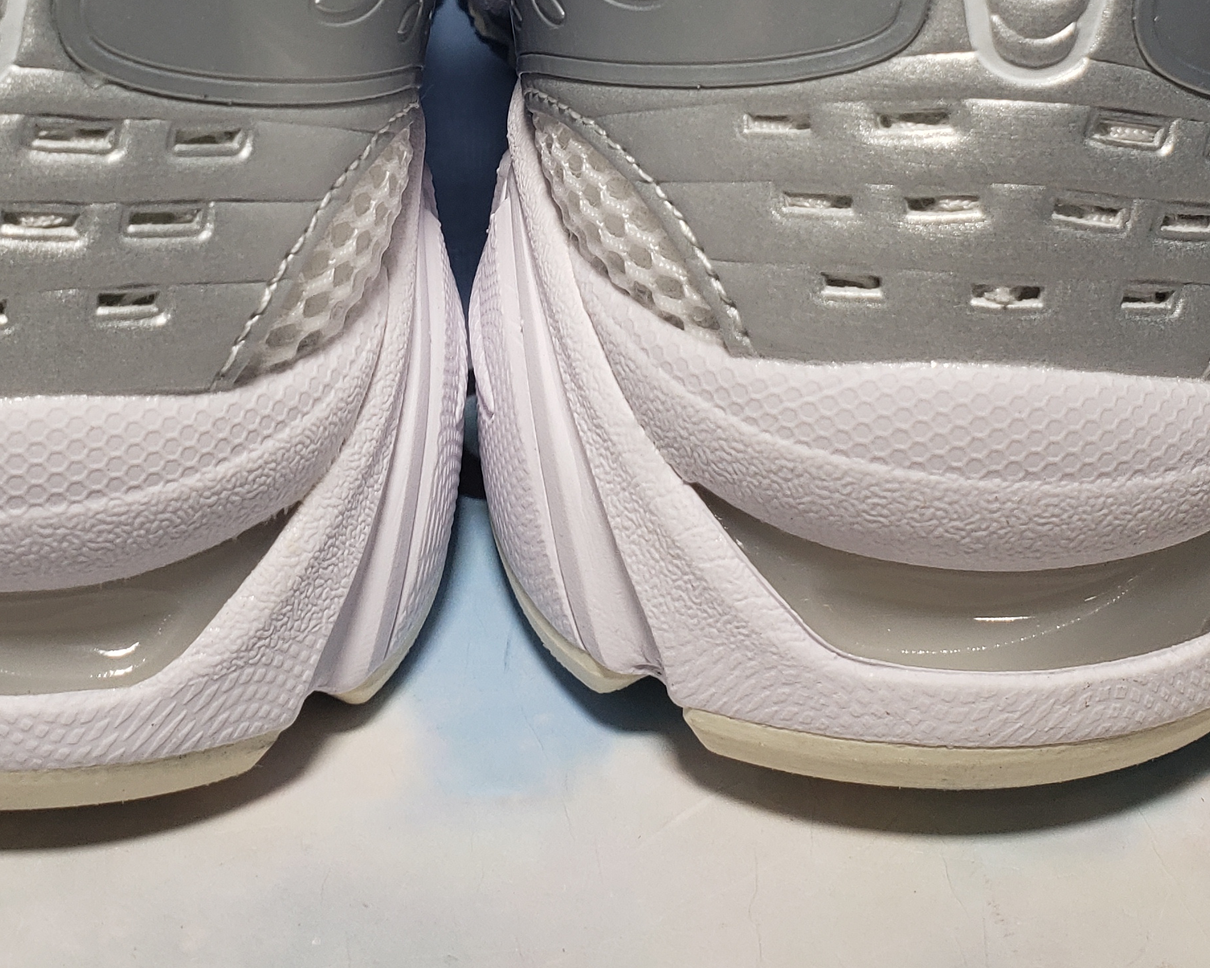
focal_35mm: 56
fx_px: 2006
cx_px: 483
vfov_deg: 25.9
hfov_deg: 33.5
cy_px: 24
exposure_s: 1/162
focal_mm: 4.3
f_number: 2.4
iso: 50
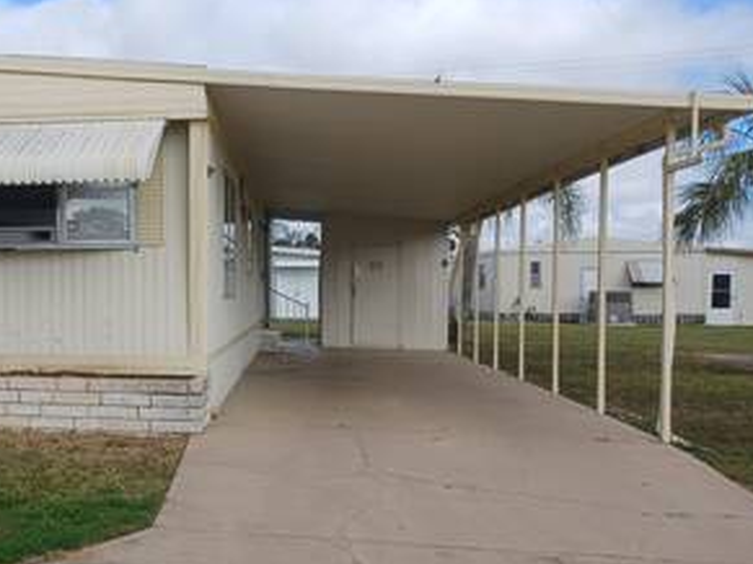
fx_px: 957
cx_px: 124
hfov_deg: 40.7
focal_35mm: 44
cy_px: 323
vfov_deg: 32.8
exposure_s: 1/388
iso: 32
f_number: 1.8
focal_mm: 4.6
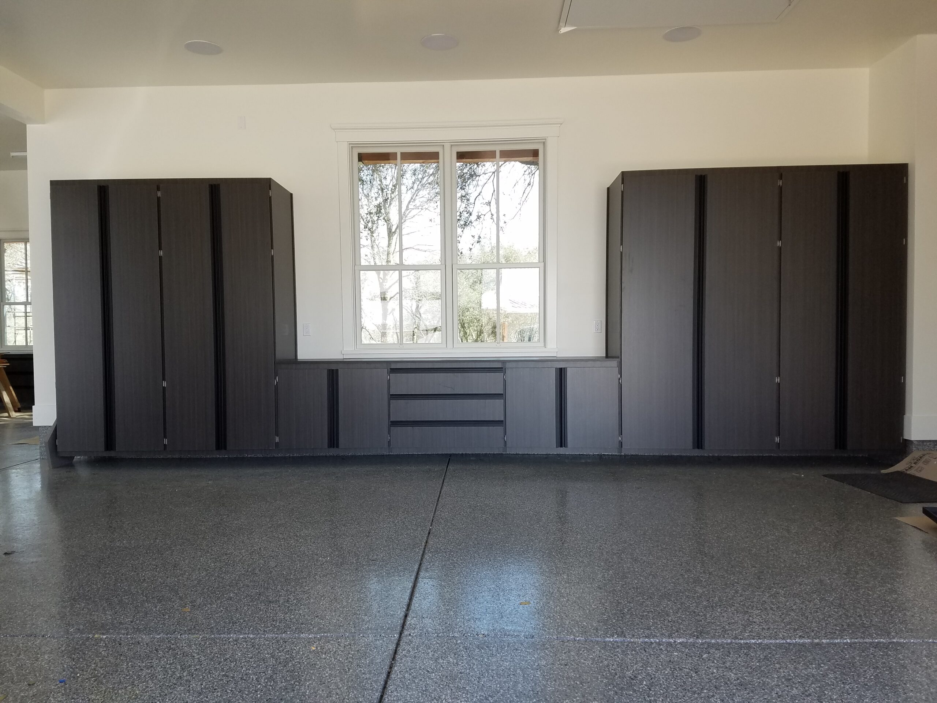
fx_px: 704
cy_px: 352
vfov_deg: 53.1
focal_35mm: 26
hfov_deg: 67.3
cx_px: 468
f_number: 1.7
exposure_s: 1/139
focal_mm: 4.2
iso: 50
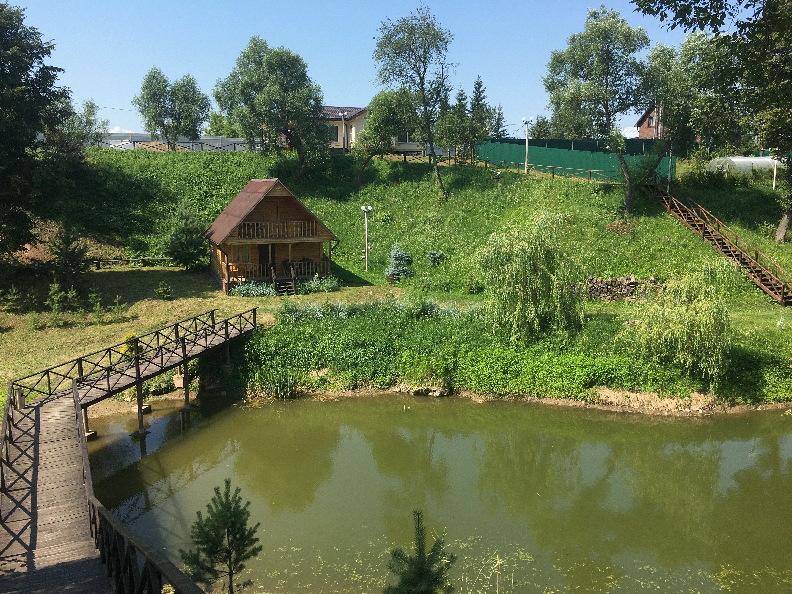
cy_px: 297
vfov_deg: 48.2
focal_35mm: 29
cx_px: 396
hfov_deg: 61.7
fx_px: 664
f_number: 2.2
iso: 25
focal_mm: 4.15
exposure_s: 1/1115
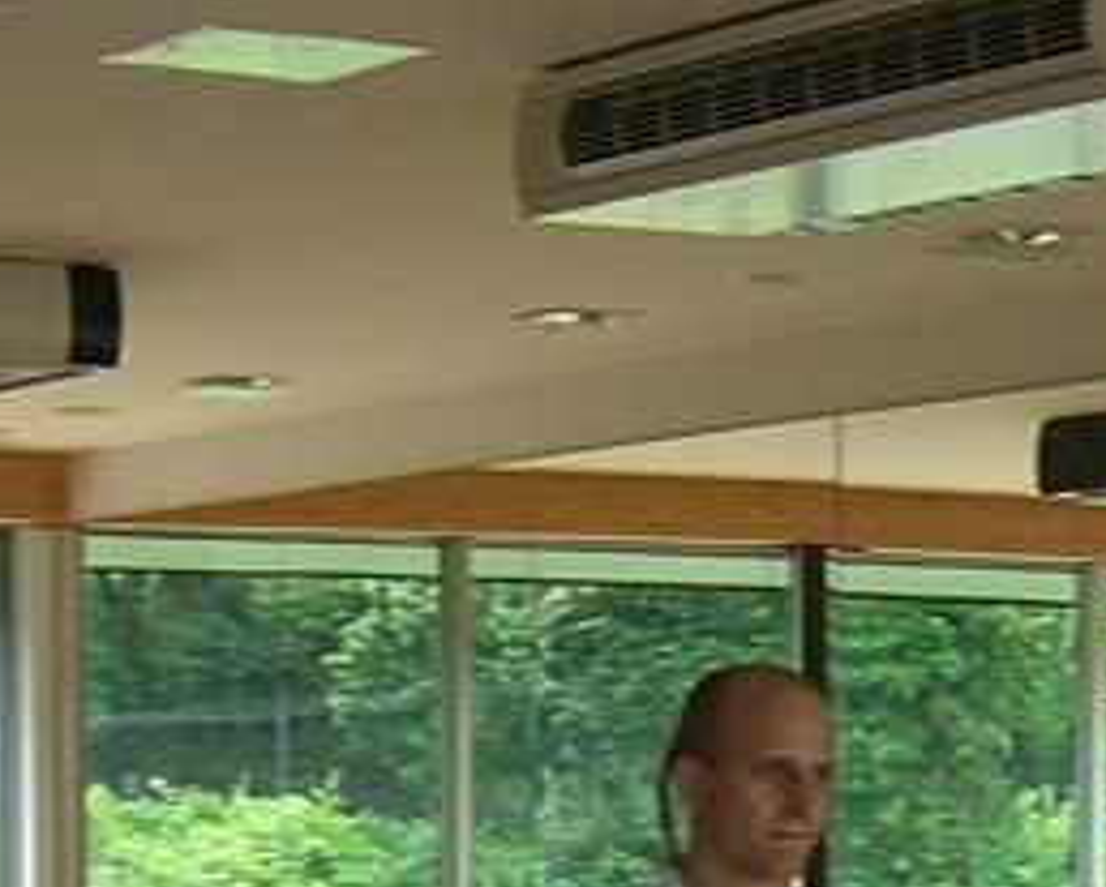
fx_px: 4817
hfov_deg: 13.0
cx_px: 887
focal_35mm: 147
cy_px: 1264
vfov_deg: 10.2
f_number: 2.8
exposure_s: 1/640
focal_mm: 7.9
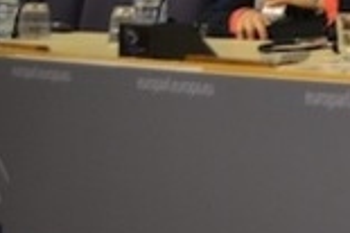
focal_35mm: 183
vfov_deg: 7.3
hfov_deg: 10.0
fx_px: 1777
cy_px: -169
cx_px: 817
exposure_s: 1/60
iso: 500
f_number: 4.2
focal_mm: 26
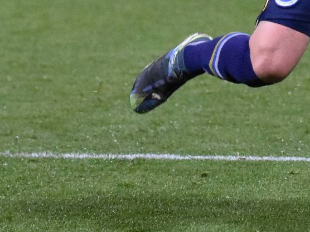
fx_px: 5576
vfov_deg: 2.4
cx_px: 515
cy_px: -91
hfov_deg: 3.2
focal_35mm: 623
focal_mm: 125
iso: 3200
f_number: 2.8
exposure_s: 1/800
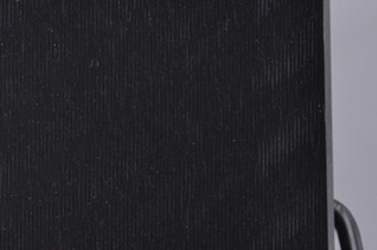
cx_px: 129
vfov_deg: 5.2
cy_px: 198
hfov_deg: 7.9
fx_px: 2739
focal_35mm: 262
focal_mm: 105
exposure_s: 1/125
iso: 3200
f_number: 9.5
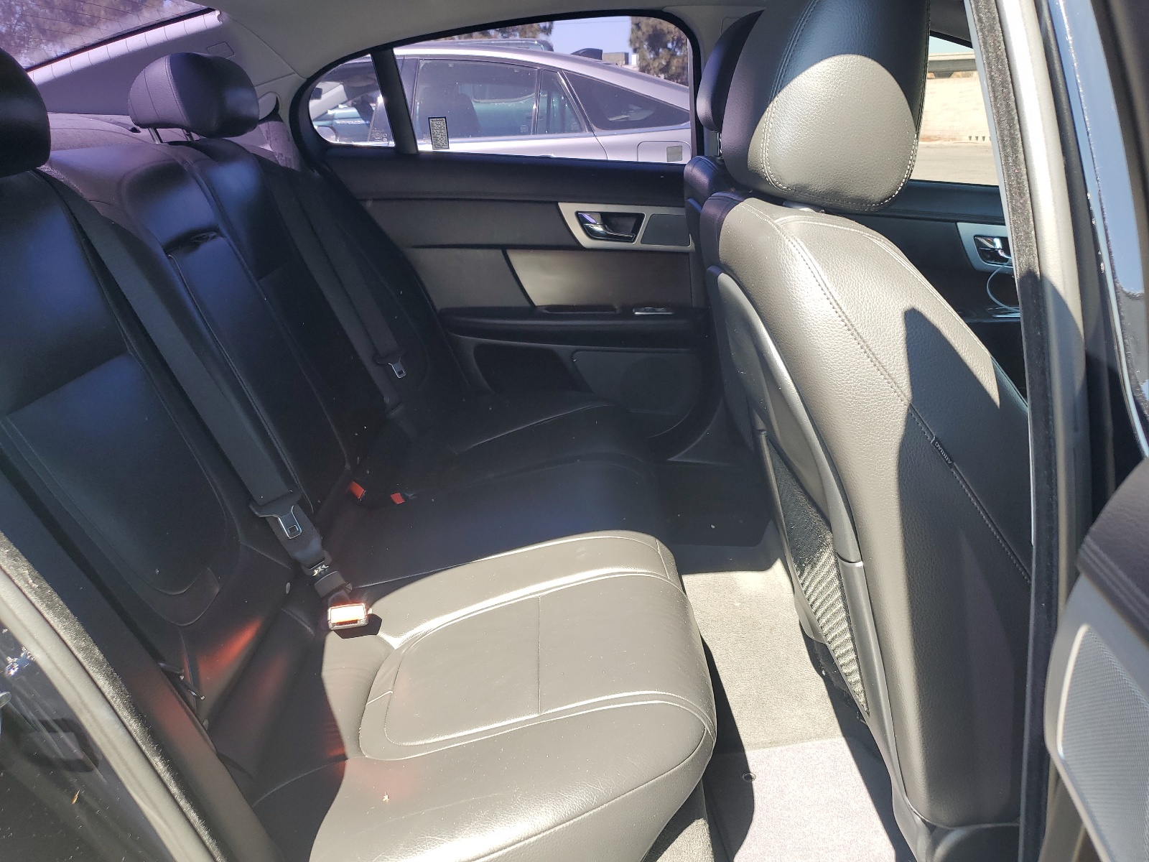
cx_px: 574
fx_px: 863
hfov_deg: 67.3
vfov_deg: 53.1
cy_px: 431
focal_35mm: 26
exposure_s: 1/196
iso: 50
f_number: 1.5
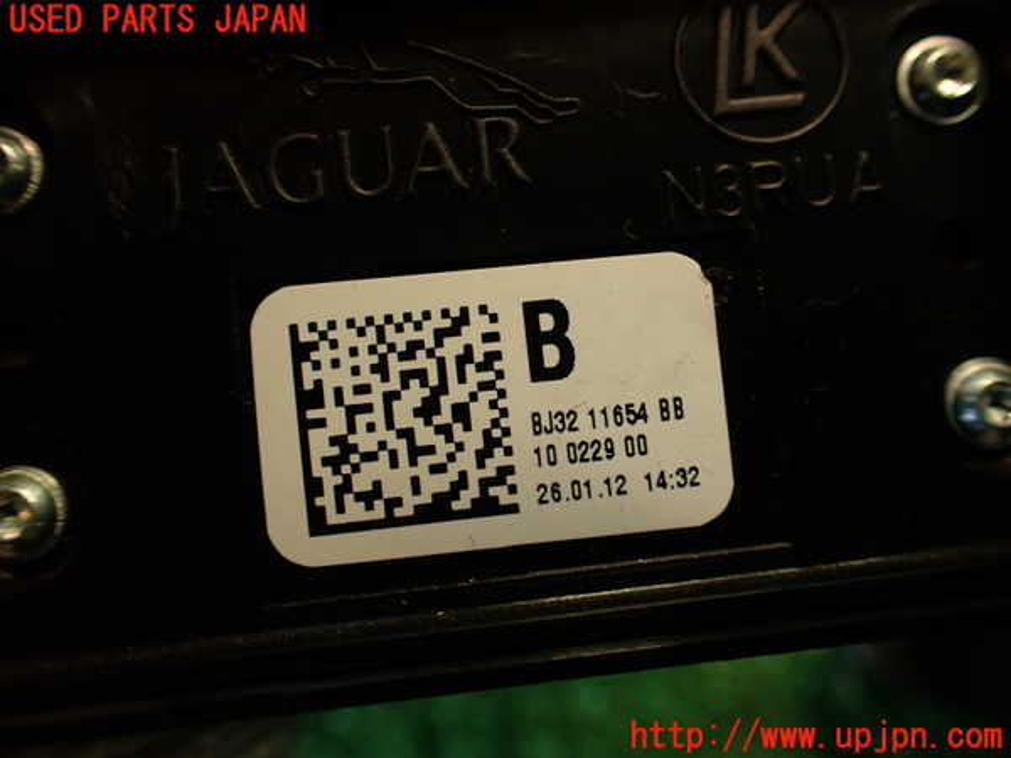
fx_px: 876
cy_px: 379
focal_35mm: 30
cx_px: 506
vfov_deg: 46.8
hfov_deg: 60.0
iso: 200
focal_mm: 5.4
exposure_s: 1/40
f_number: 2.3
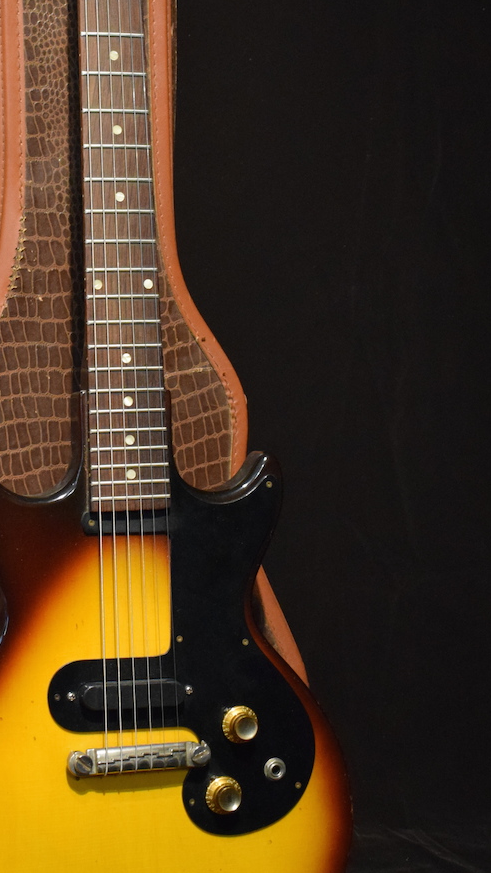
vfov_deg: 28.9
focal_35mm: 73
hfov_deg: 16.4
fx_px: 1687
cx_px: 83
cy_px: 322
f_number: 4
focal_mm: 27
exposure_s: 1/30
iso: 3200
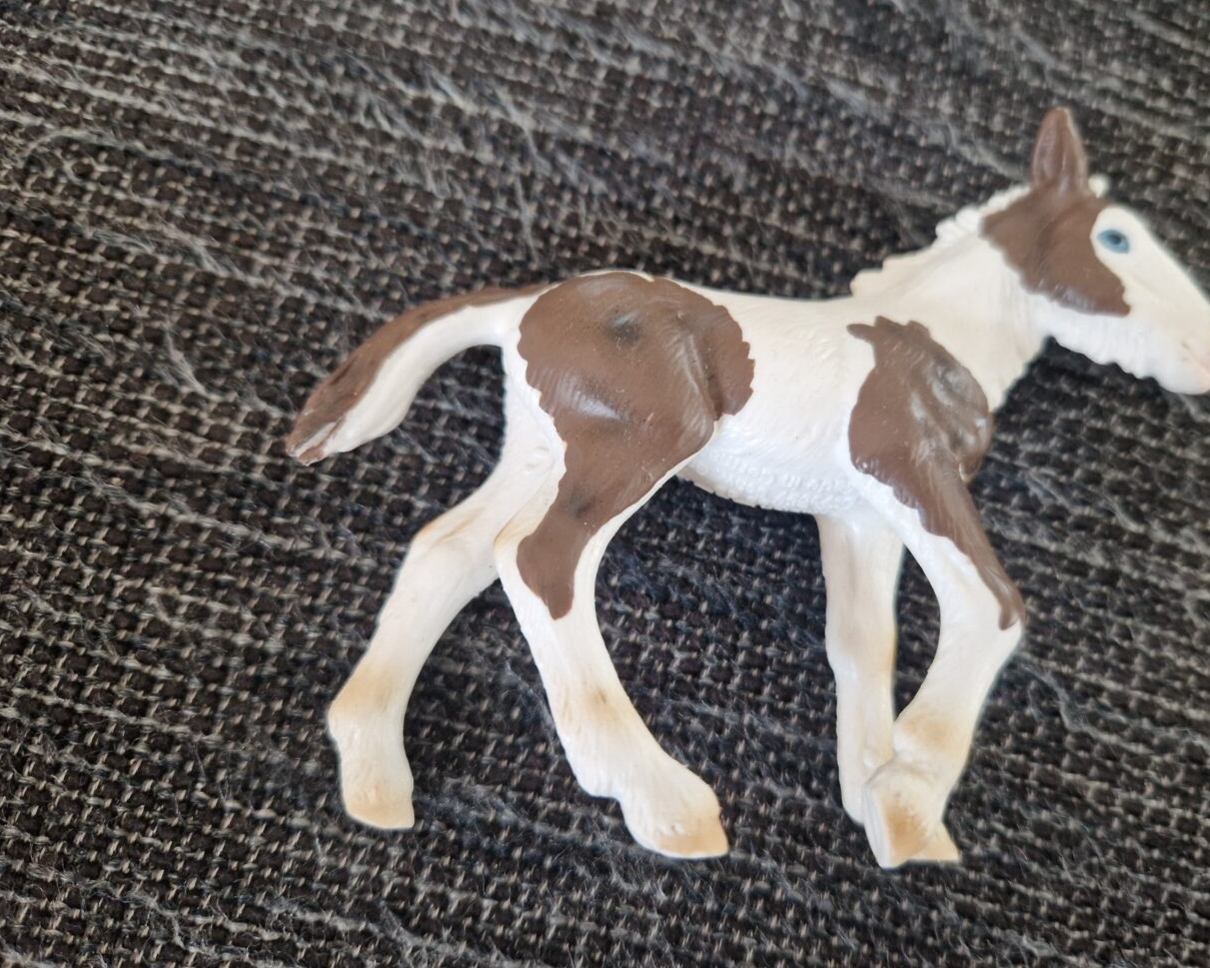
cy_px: 468
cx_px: 683
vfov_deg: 54.9
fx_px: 931
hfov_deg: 65.8
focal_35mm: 26
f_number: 1.8
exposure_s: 1/100
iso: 80
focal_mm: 5.4
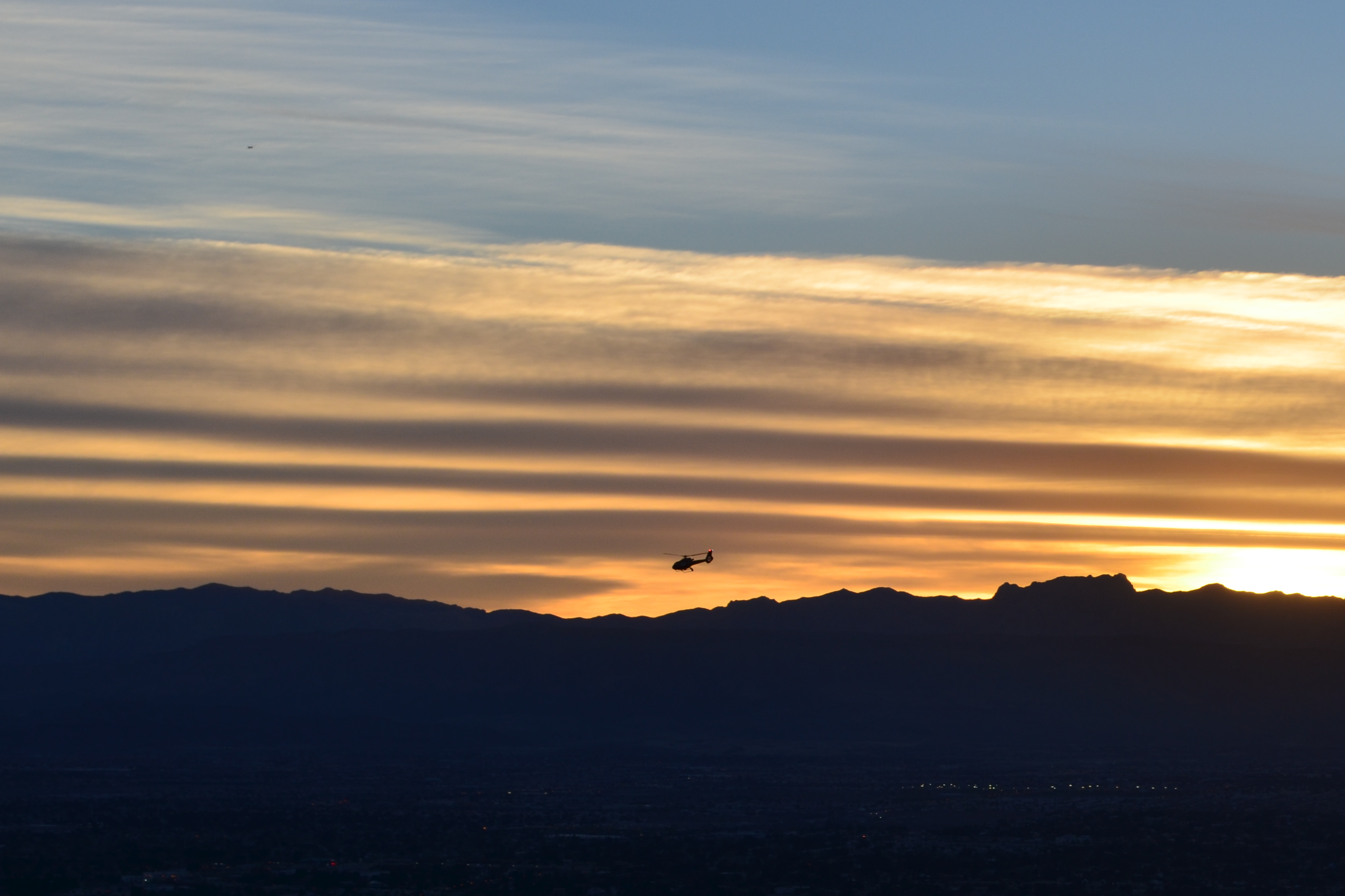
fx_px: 4445
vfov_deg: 11.5
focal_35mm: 119
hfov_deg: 17.0
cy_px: 537
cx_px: 1160
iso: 110
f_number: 8
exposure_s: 1/250
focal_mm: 46
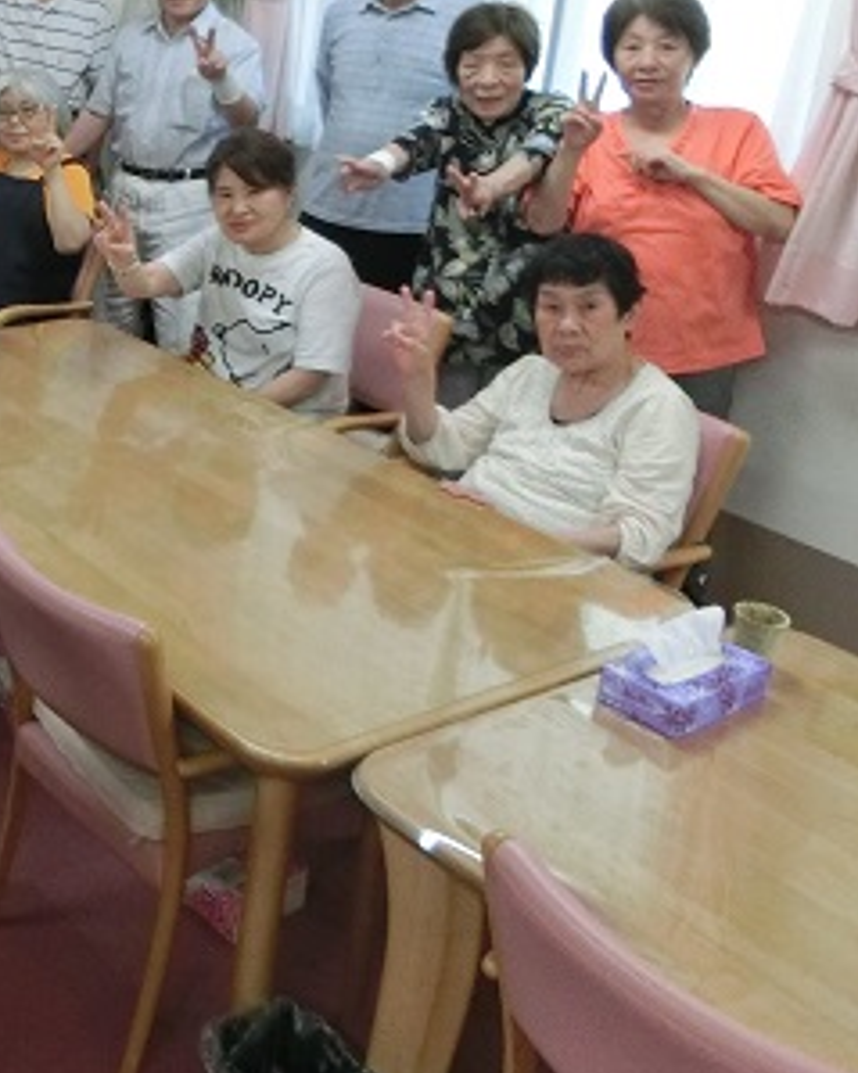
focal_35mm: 47
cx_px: -172
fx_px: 1493
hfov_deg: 28.0
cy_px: 327
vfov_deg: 38.9
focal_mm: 4.5
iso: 400
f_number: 3.5
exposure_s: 1/60
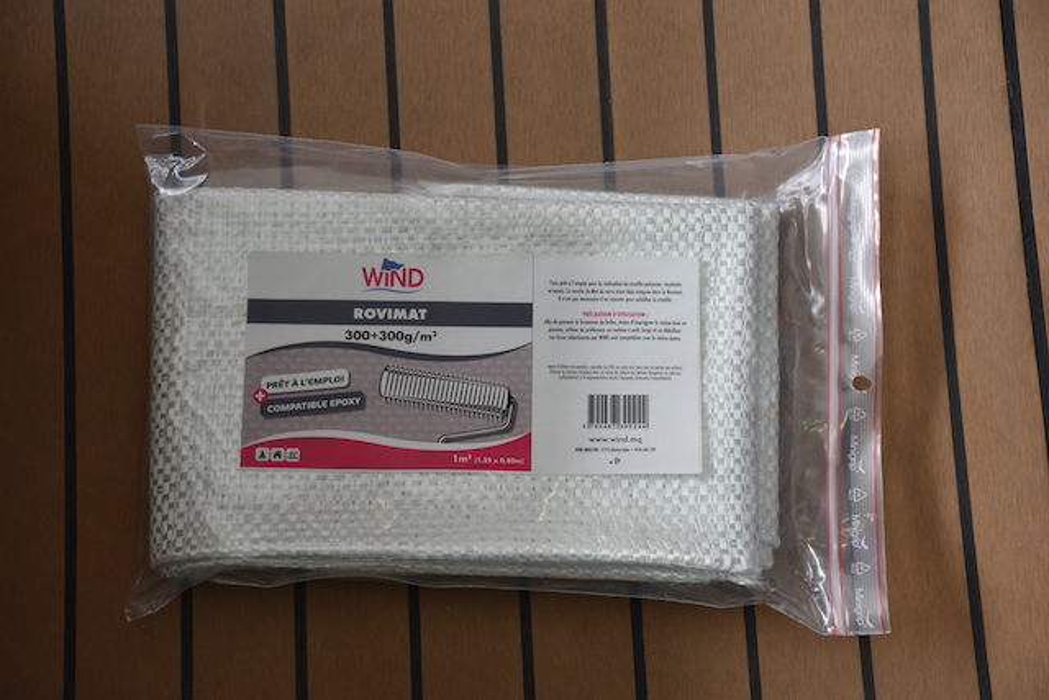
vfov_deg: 14.7
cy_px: 350
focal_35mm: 93
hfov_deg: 21.9
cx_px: 524
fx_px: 2710
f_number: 5.6
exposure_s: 1/125
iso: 400
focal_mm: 62
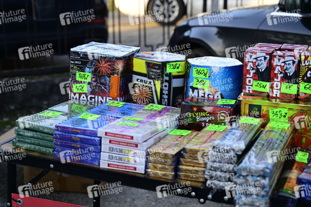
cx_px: 156
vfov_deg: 19.4
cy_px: 104
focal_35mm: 70
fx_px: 604
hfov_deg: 28.9
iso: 400
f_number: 5
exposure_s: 1/250
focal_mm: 70
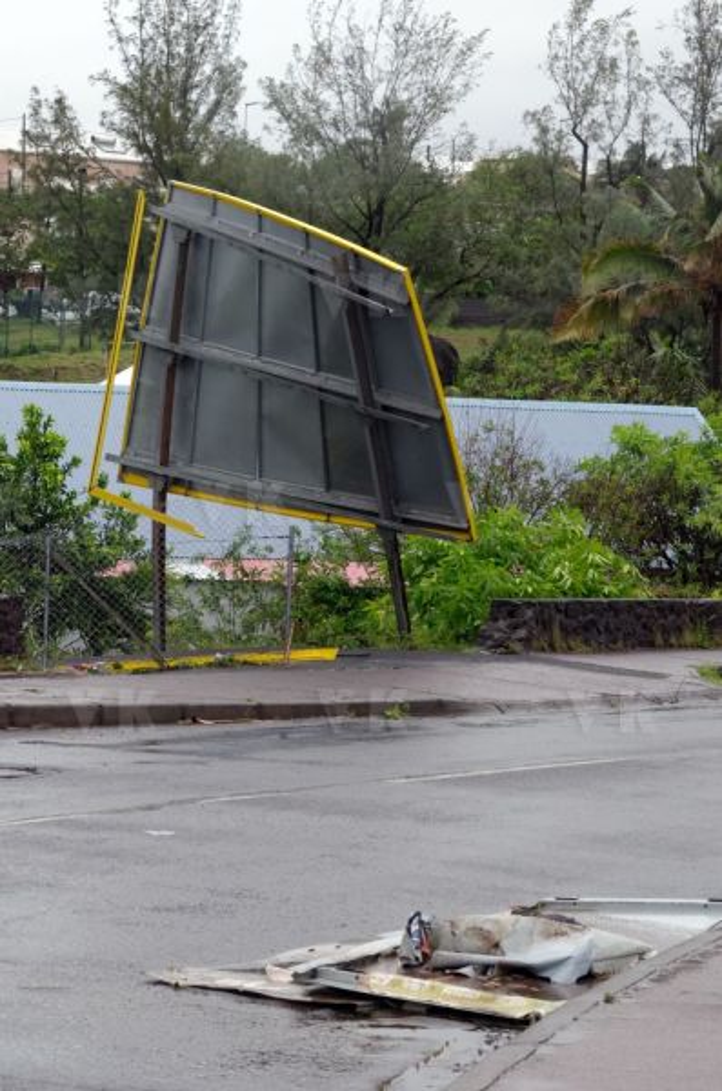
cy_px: 546
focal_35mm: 120
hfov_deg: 11.4
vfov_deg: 17.1
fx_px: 3629
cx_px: 361
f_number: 11
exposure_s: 1/80
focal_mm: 80
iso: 1000
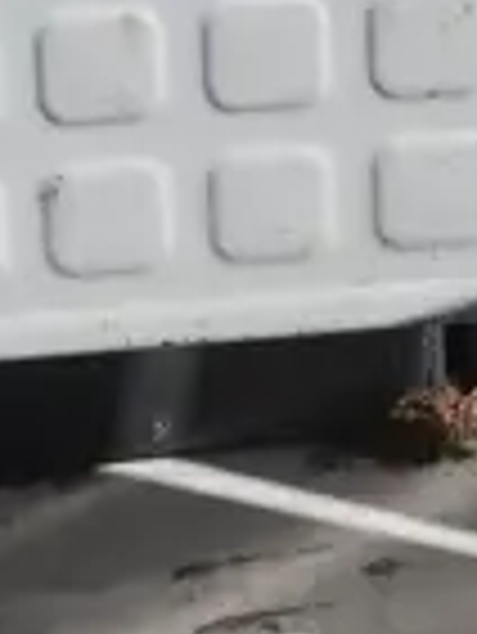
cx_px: 479
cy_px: -1106
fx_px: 4531
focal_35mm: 247
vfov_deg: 7.3
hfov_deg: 6.0
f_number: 10
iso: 200
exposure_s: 1/640
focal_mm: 17
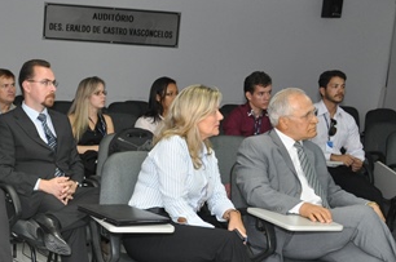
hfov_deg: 27.8
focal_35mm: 69
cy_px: 234
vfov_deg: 19.3
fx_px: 758
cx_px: 16
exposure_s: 1/60
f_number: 5.6
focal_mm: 22
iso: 800
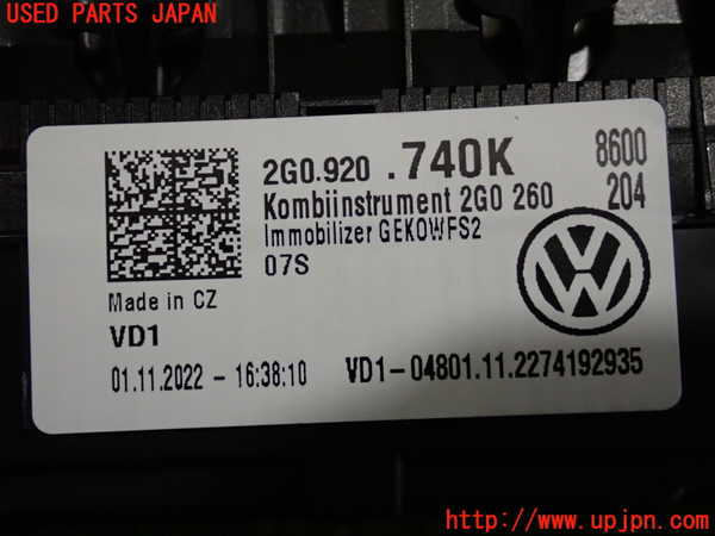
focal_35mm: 62
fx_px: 1281
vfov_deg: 23.7
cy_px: 268
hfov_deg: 31.2
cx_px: 358
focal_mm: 11.09
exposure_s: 1/50
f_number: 3.6
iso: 800
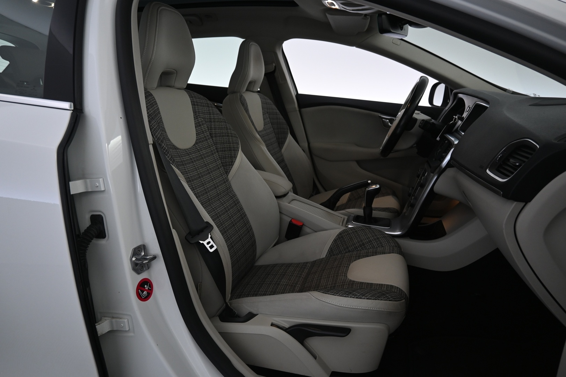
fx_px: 377
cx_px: 283
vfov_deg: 53.1
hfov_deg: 73.7
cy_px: 188
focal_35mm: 24
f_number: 3.5
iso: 500
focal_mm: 16
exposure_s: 1/50
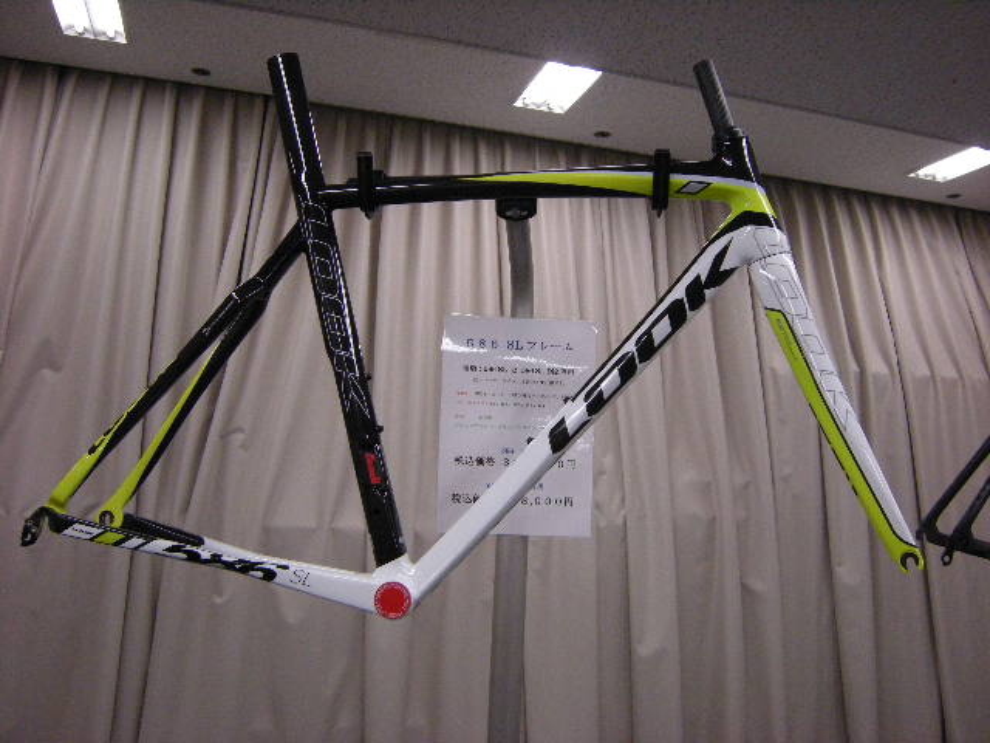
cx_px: 495
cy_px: 372
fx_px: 887
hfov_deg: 58.4
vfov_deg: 45.4
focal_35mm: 31
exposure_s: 1/303
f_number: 2.9
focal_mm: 5.3
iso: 400
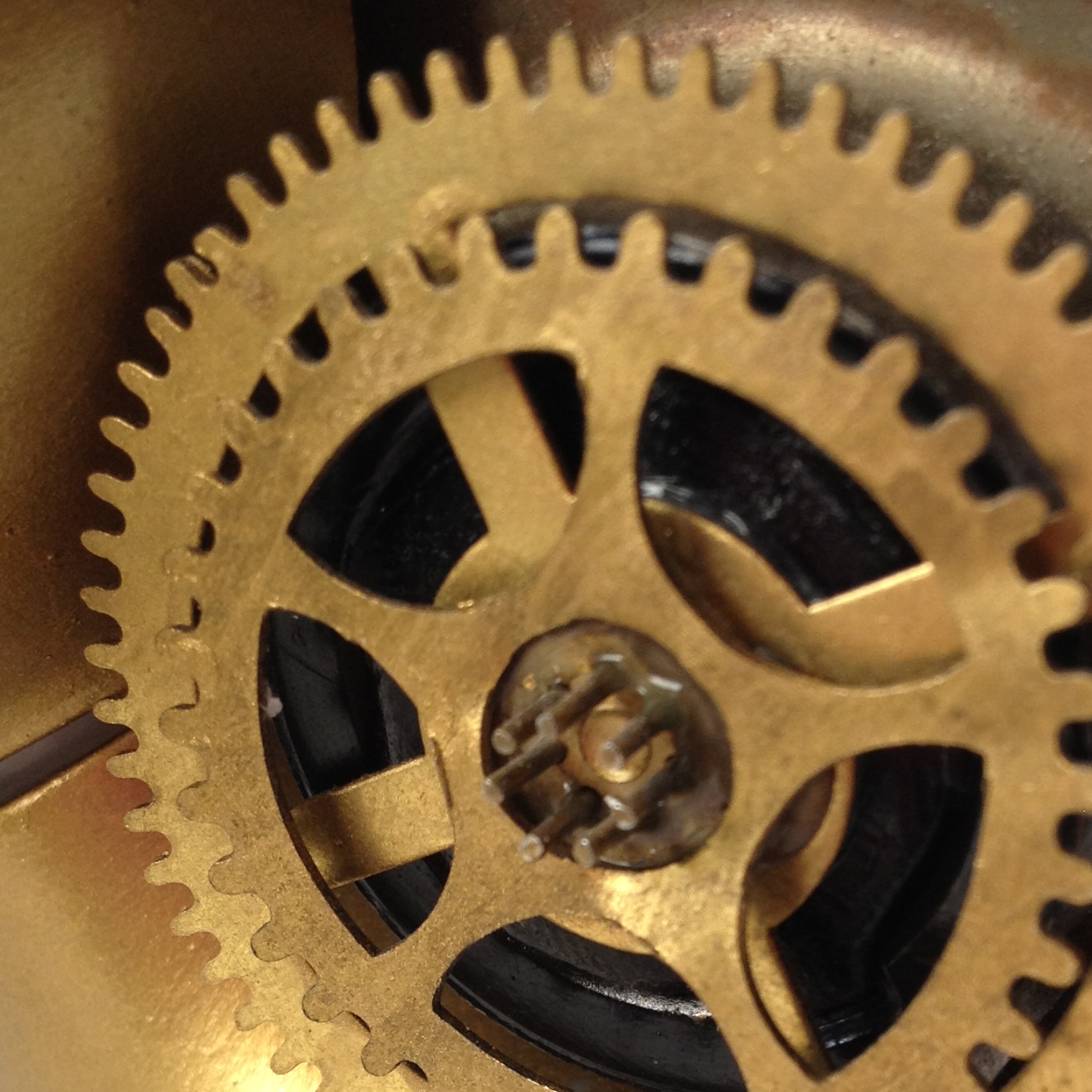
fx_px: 2712
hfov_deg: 22.7
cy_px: 989
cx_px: 689
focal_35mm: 76
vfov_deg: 22.2
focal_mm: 4.28
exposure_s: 1/30
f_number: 2.4
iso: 80
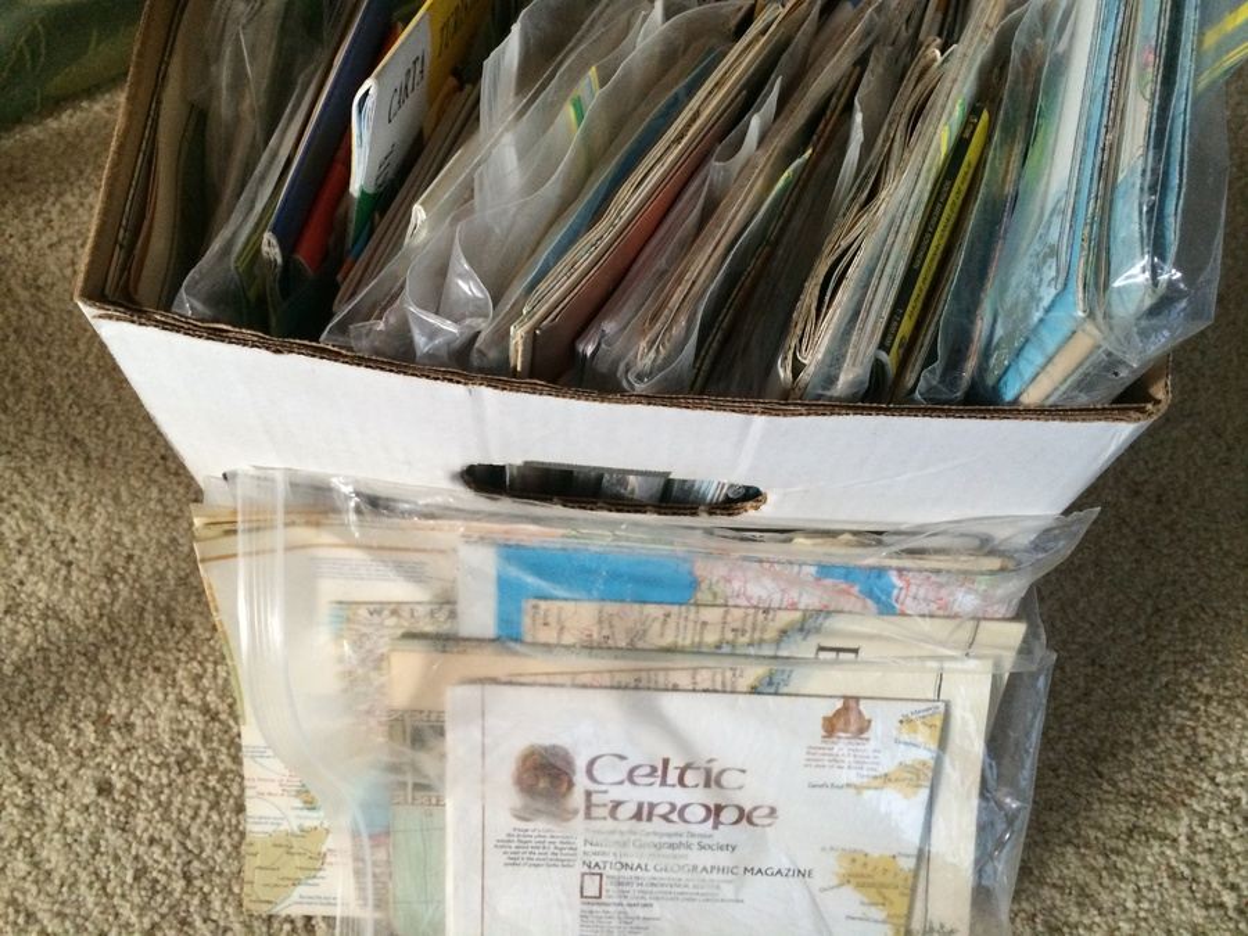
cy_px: 468
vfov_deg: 46.8
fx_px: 1082
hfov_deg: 60.0
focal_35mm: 30
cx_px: 624
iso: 250
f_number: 2.2
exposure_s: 1/30
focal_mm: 4.12
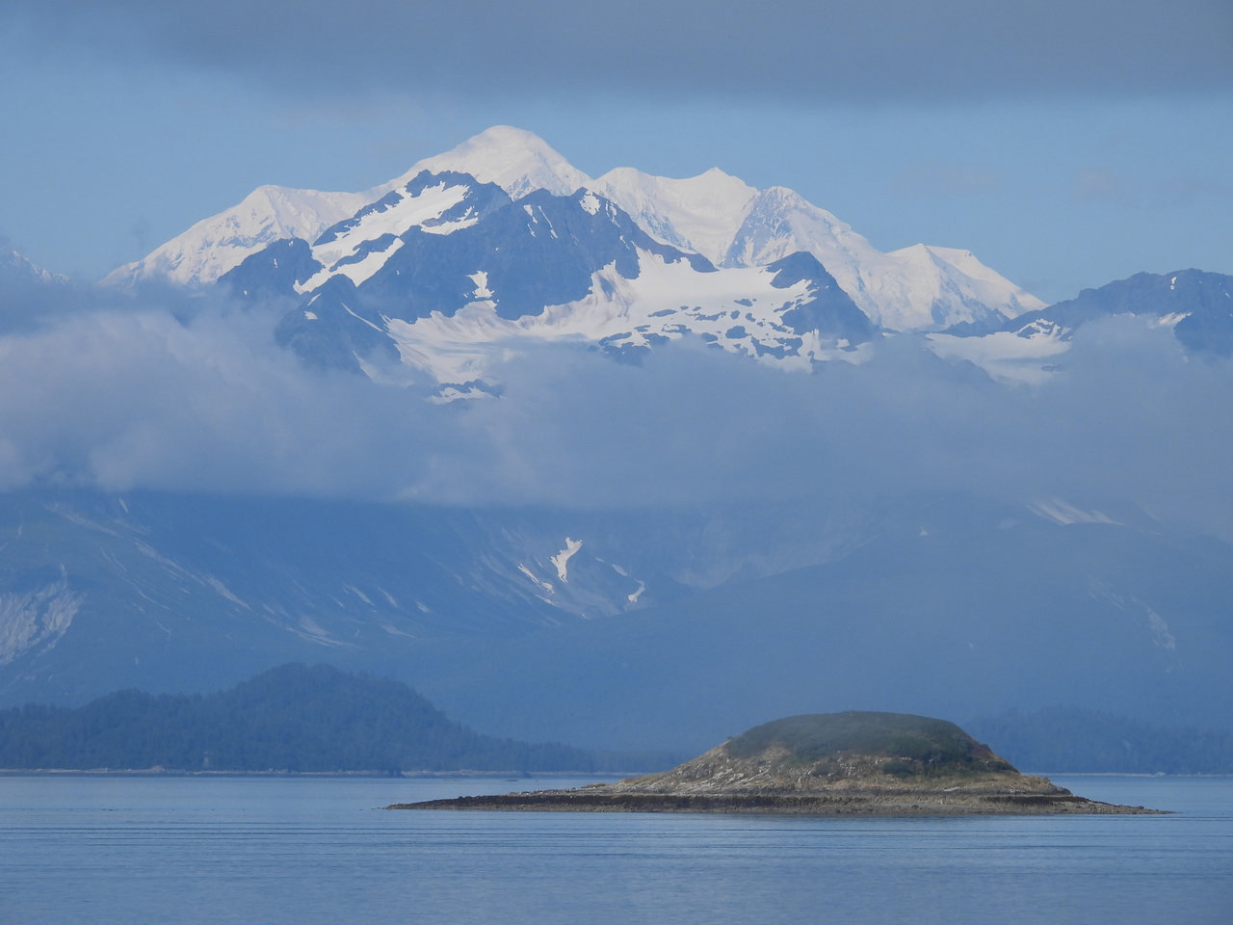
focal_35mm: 320
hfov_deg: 6.2
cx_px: 616
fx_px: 11398
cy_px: 462
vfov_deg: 4.6
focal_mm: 57.1
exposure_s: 1/1250
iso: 100
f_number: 5
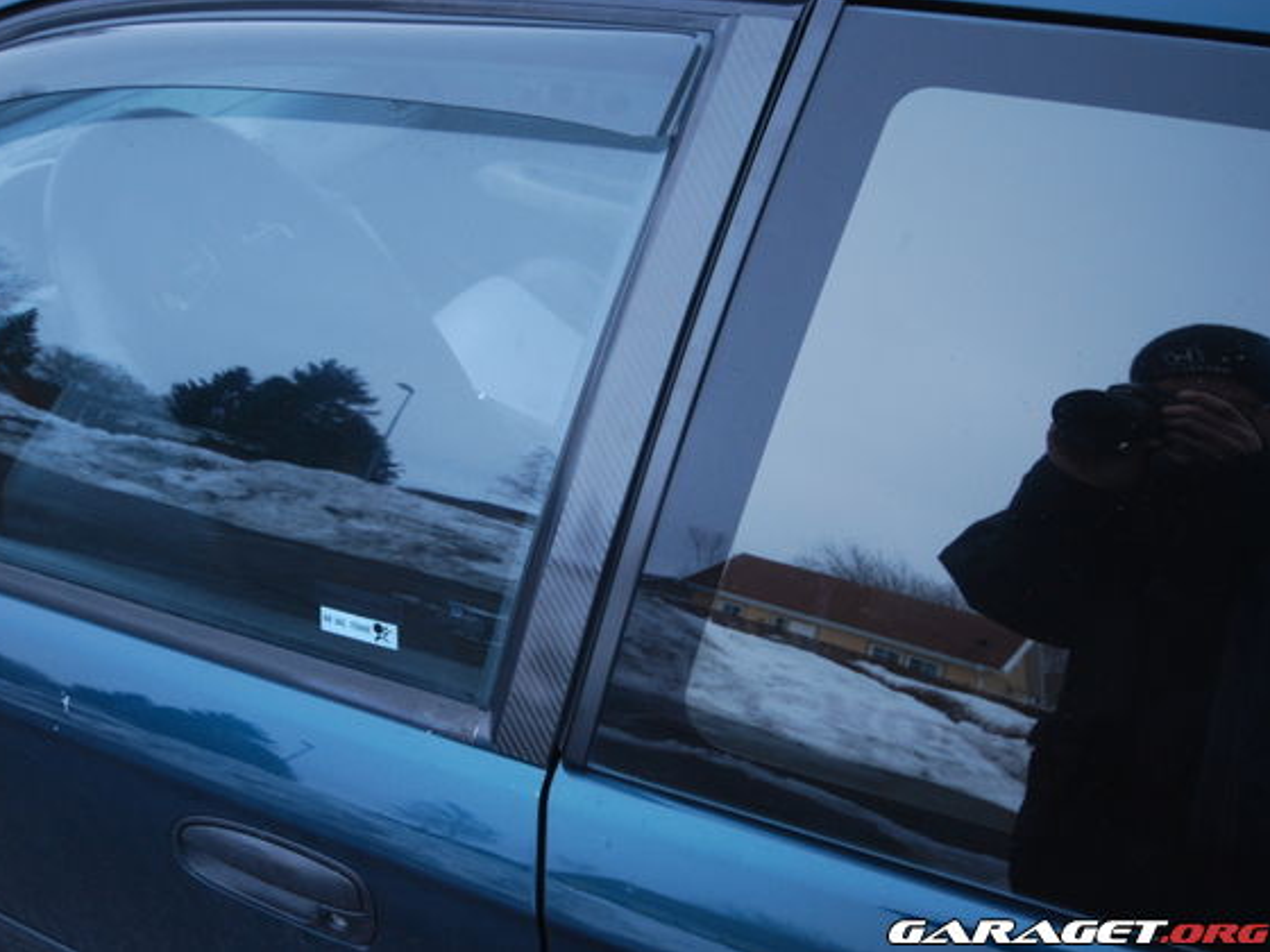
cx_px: 551
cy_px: 469
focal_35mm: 33
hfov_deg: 55.2
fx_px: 1211
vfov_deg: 42.9
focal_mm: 20
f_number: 5.6
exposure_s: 1/5
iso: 400
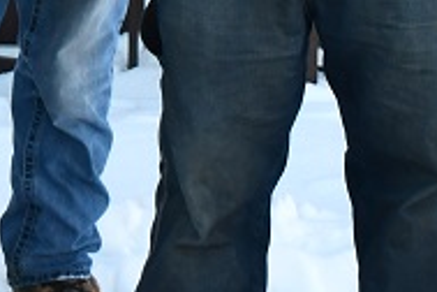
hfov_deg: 6.8
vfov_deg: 4.5
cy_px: -496
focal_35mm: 299
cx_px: -185
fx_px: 3629
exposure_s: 1/250
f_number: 5.6
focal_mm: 36
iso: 400
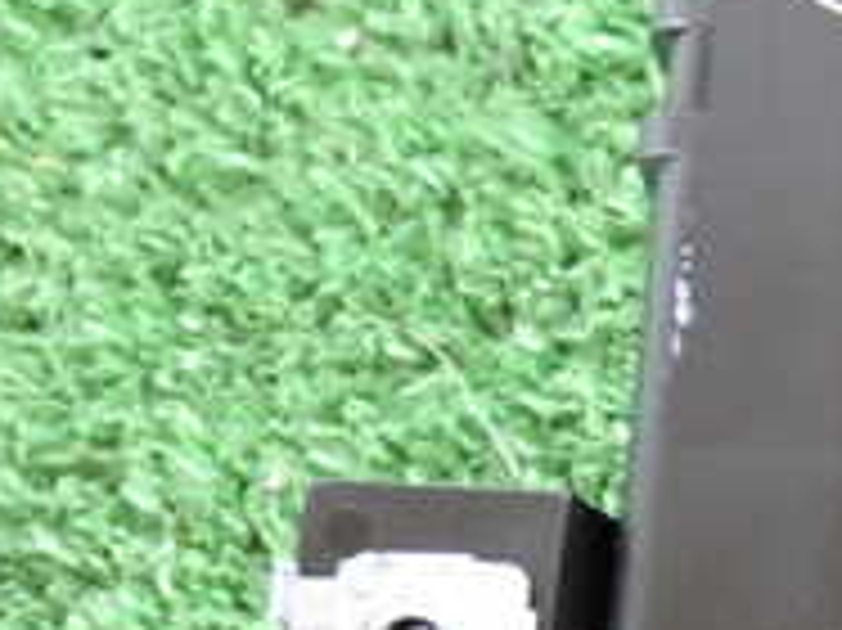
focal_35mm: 122
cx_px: 1310
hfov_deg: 14.9
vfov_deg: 12.1
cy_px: 410
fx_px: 2966
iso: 800
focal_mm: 6.83
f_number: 2.7
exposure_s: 1/30
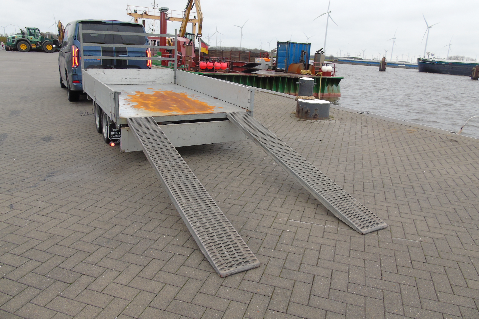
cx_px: 243
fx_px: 359
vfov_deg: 47.8
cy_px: 139
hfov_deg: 67.4
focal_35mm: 27
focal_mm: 4.4
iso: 80
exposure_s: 1/30
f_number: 3.4
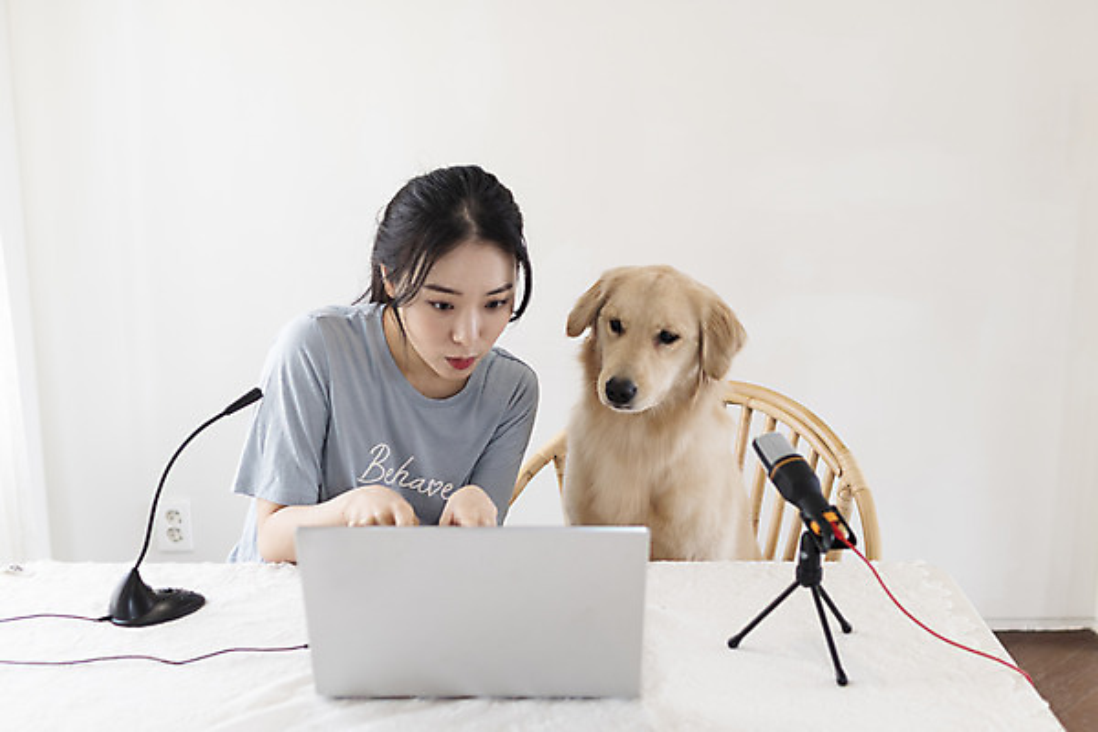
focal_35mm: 45
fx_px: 1372
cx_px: 549
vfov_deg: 29.9
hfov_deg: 43.6
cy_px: 366
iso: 250
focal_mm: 30
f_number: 2
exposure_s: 1/400
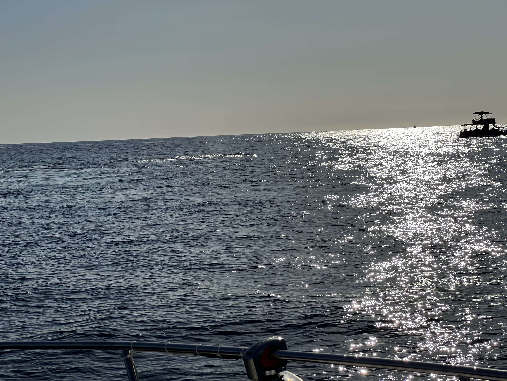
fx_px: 1128
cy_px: 190
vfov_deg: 19.1
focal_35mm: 77
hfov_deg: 25.3
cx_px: 254
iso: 25
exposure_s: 1/5236
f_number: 2.8
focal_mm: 9
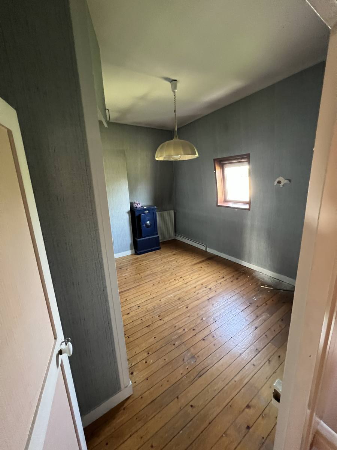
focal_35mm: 13
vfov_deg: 106.2
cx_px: 168
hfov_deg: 89.9
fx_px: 169
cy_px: 225
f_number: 1.8
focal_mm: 1.57
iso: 1000
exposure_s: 1/60
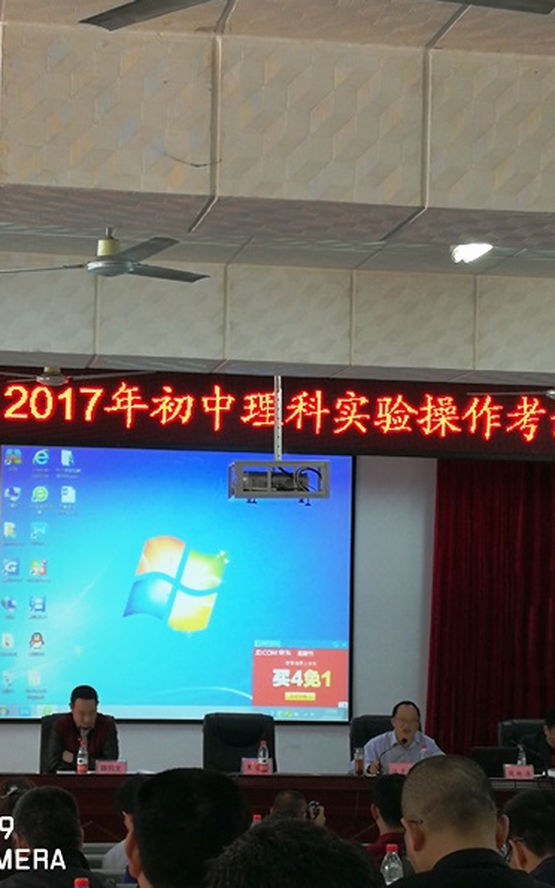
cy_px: 443
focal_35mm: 77
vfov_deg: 26.8
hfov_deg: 16.9
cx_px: 237
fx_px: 1863
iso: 100
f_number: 2.2
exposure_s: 1/50
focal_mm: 3.95
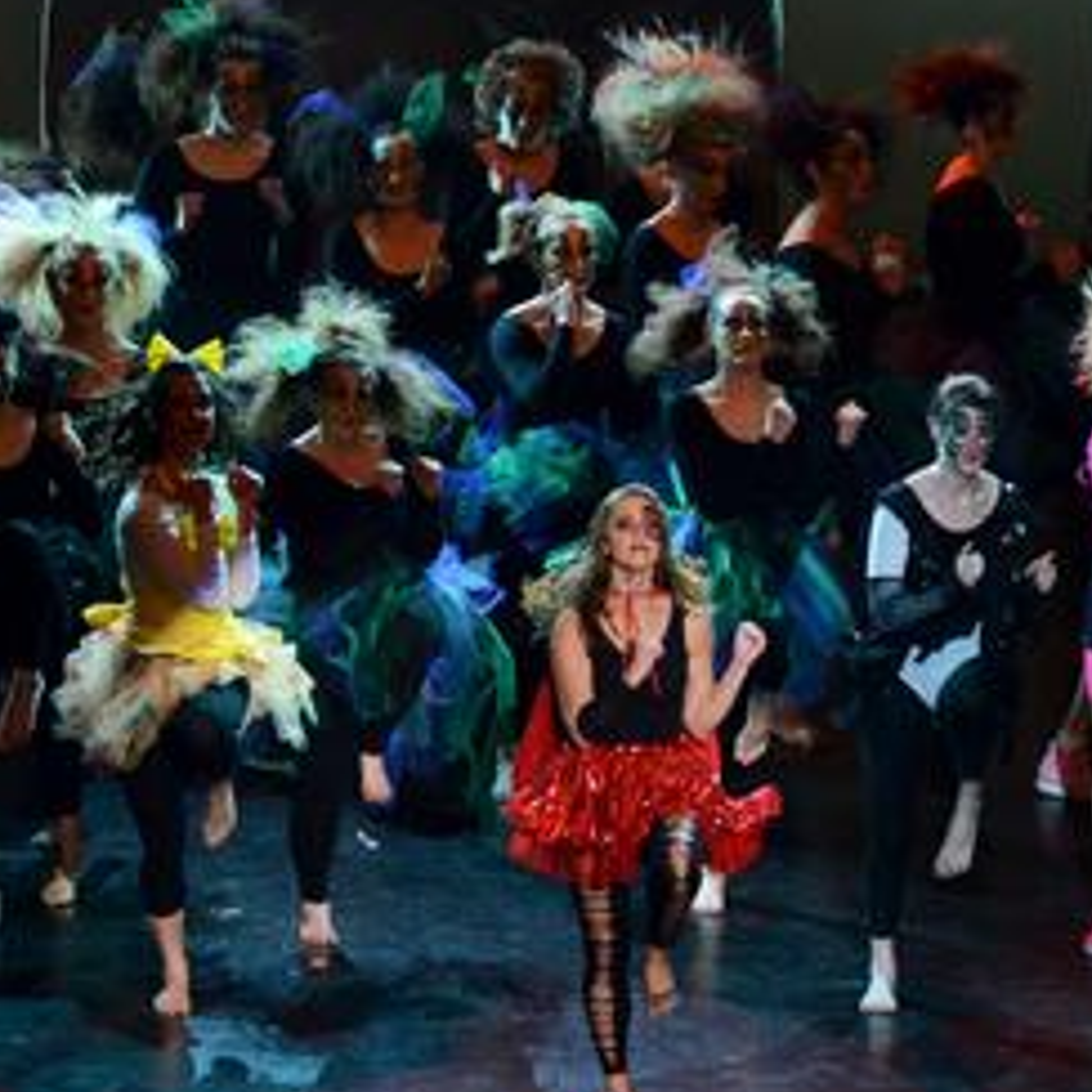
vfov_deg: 3.7
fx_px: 16774
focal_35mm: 470
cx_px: 286
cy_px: 465
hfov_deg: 3.7
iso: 3200
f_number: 4.5
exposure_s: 1/400
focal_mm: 200
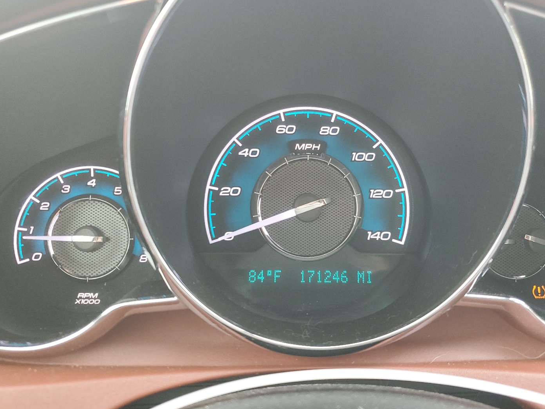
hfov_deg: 59.9
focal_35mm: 30
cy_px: 214
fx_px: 472
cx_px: 295
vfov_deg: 46.8
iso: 132
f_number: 1.5
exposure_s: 1/60.2
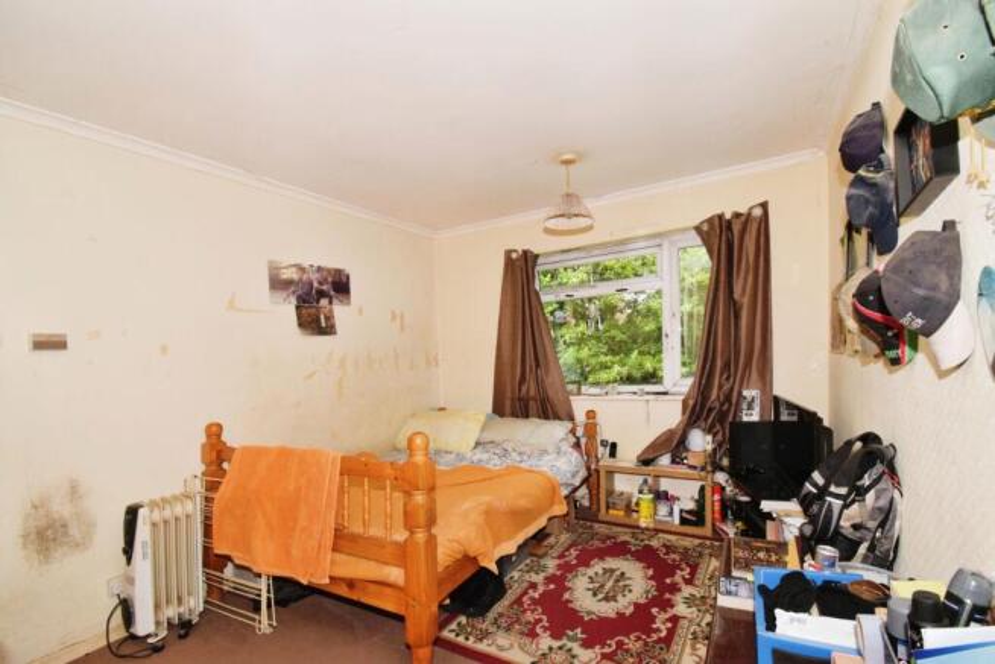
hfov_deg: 100.4
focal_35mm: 15
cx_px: 498
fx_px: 415
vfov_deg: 77.4
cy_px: 332
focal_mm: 10
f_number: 9
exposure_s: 1/60
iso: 1000
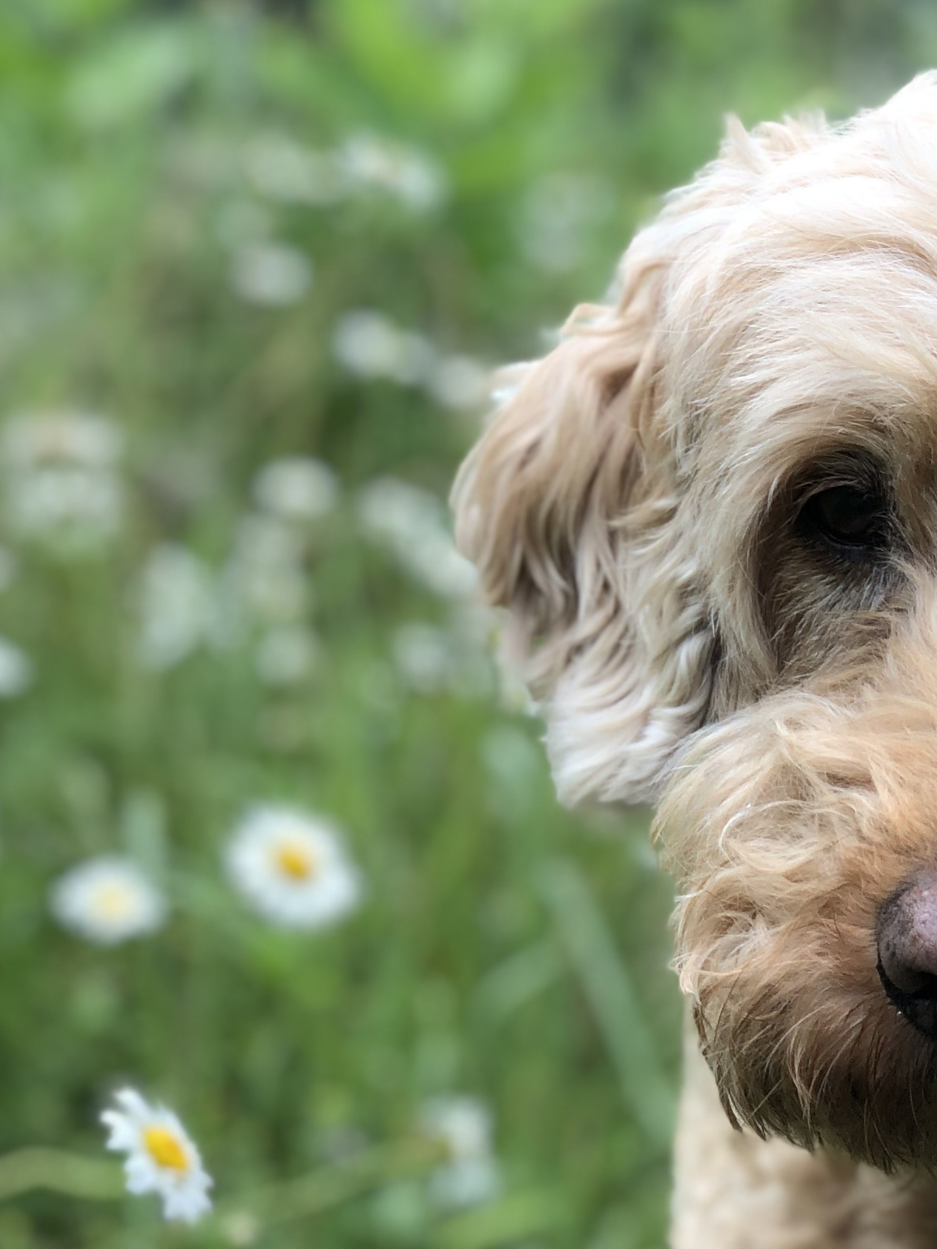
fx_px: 3969
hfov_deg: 13.3
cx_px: 921
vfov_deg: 17.7
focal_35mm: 110
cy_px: 1026
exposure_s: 1/162
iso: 16
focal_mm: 6
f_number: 2.4
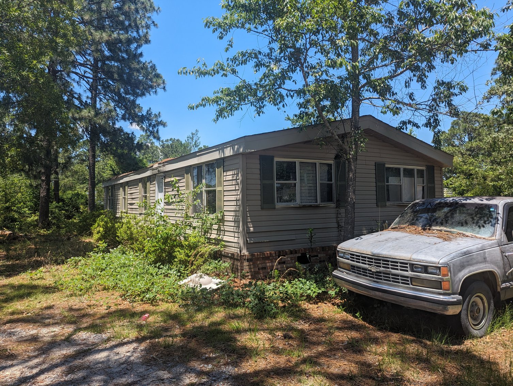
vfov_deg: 56.9
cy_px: 193
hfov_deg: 71.5
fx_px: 356
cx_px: 256
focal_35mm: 24
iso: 45
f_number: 1.85
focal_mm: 6.81
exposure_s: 1/1316
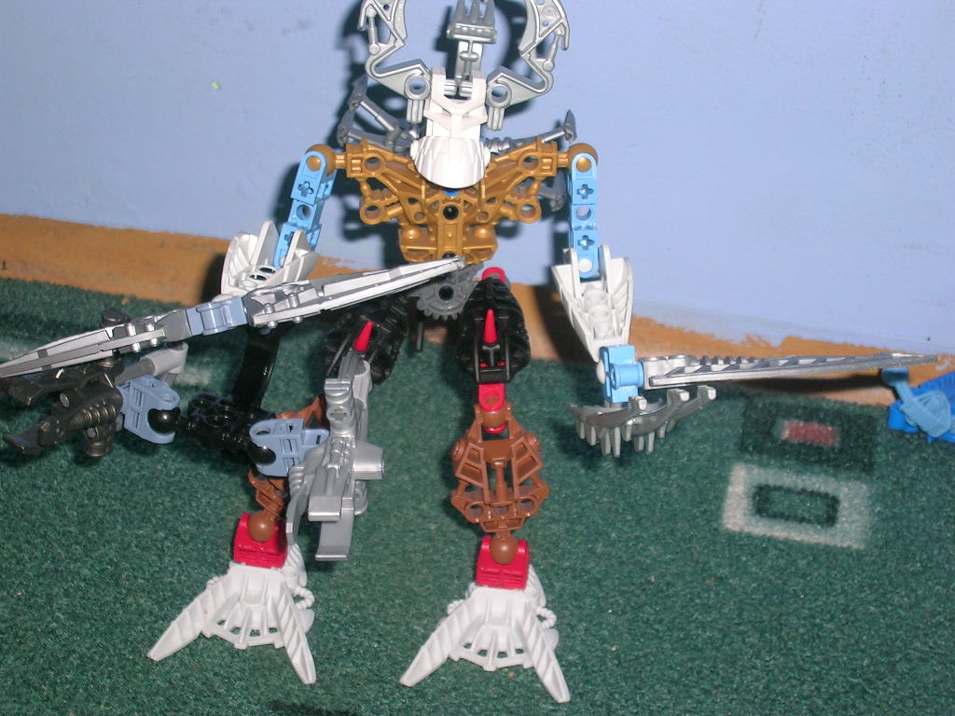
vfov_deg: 18.0
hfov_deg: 23.8
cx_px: 478
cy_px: 358
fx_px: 2262
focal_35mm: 82
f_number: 4.1
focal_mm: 12.4
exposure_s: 1/60.1
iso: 50
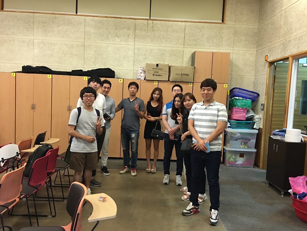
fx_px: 257
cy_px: 116
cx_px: 154
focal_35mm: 29
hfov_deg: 61.7
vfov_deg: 48.2
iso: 80
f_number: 2.2
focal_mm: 4.15
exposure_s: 1/4
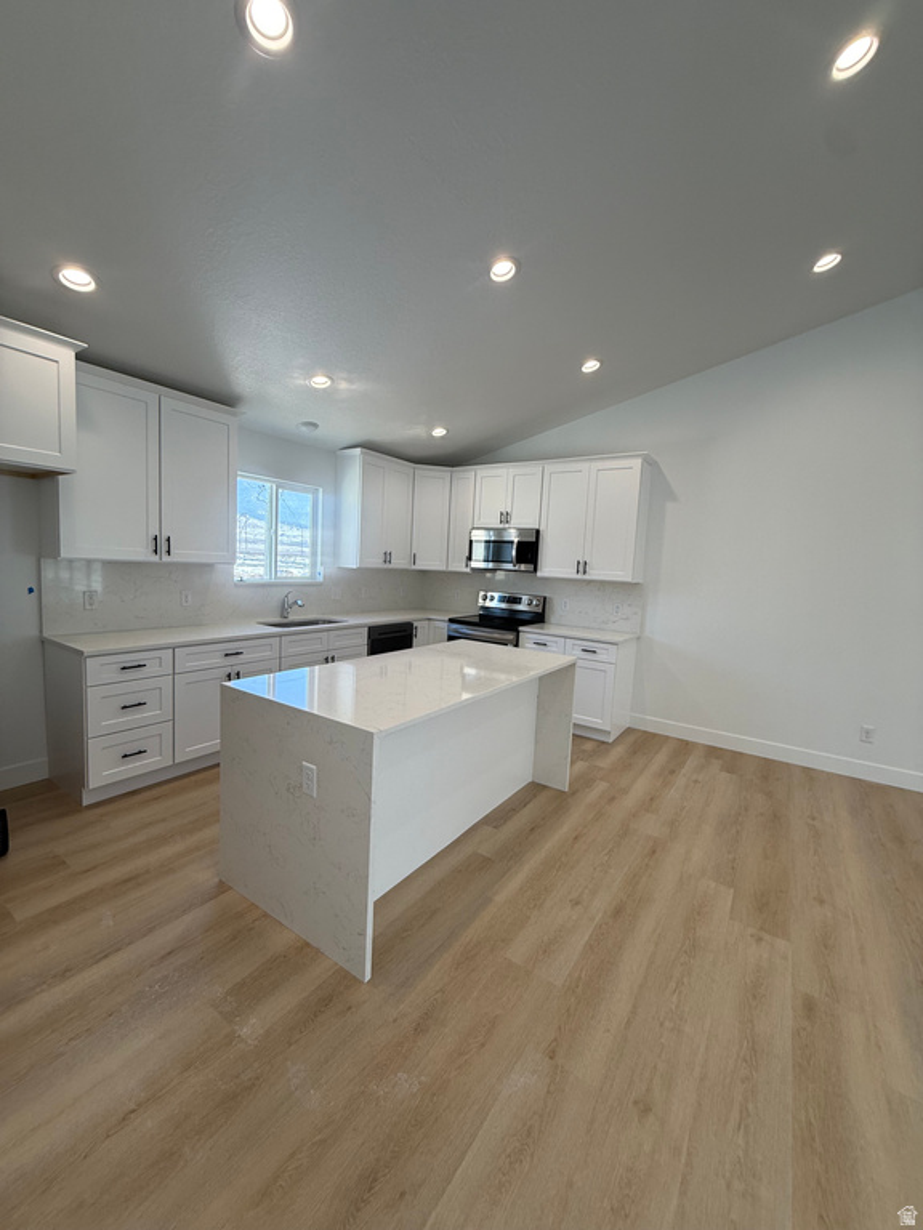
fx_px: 498
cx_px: 462
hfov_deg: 85.7
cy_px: 615
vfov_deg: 102.1
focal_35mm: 14
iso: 64
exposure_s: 1/138
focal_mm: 2.22
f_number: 2.2
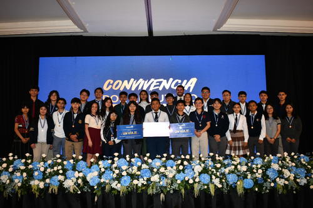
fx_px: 313
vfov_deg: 36.8
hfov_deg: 53.1
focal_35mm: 36
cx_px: 156
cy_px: 104
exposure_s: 1/60
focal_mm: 24
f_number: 4
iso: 560
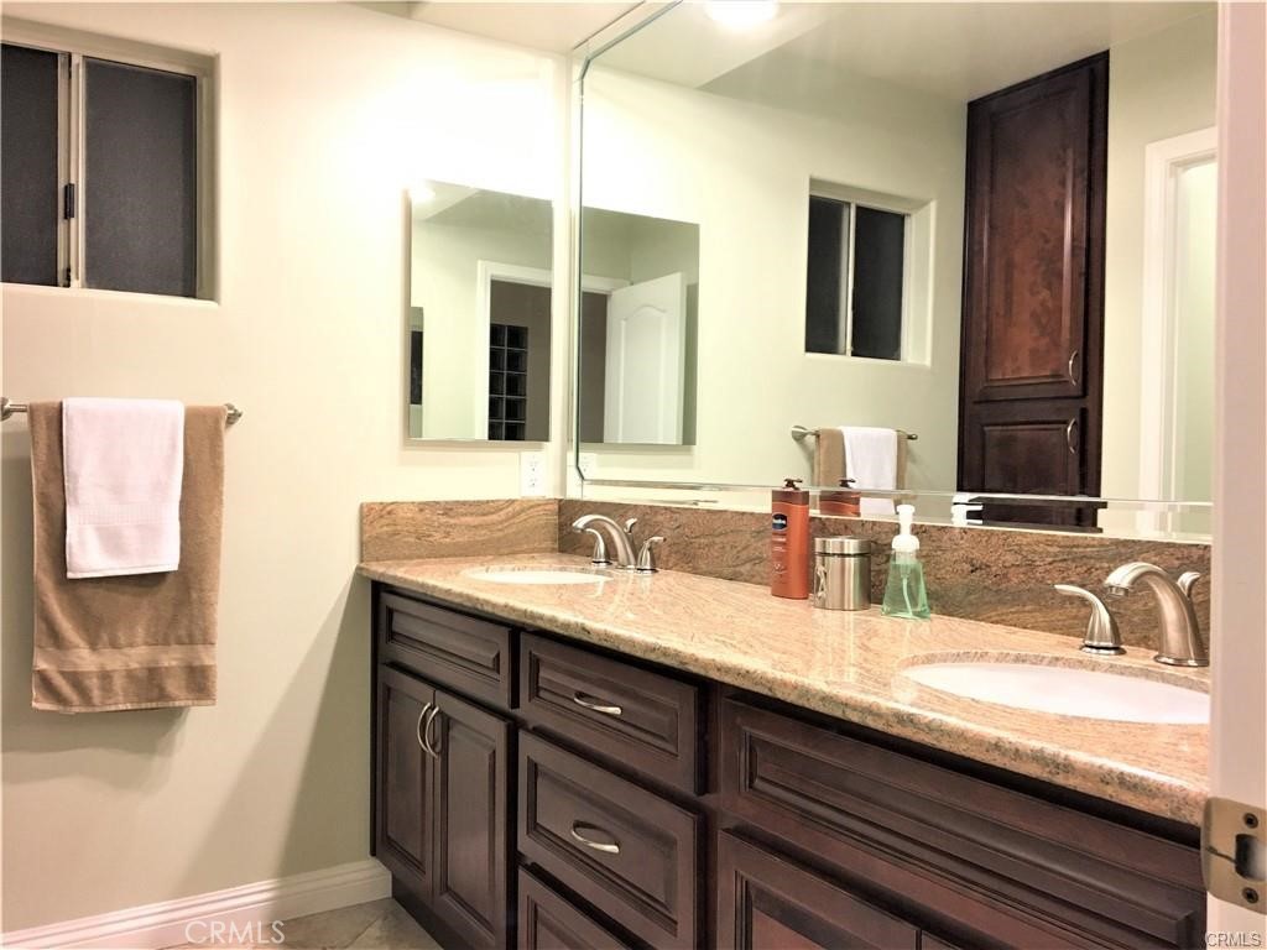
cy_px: 475
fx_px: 1061
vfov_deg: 48.2
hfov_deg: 61.7
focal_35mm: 29
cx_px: 634
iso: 100
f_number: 2.2
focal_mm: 4.15
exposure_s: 1/30
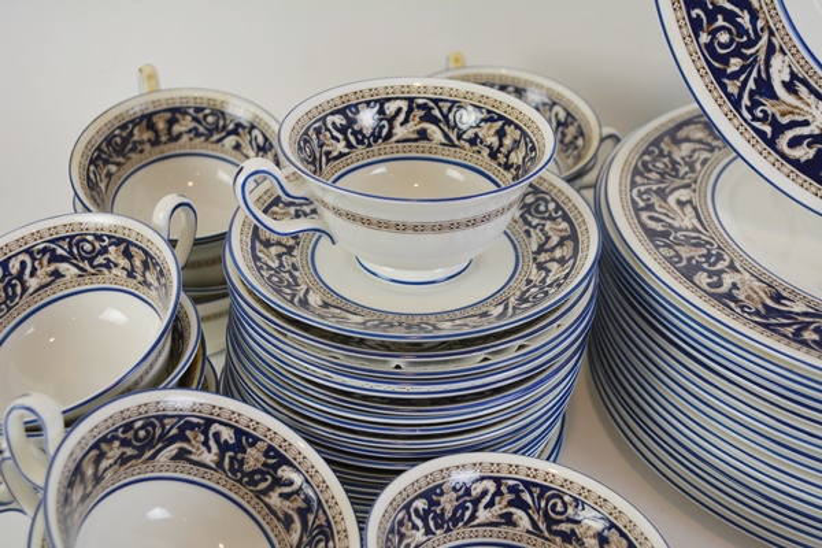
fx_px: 1027
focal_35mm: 45
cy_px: 274
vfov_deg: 29.9
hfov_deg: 43.6
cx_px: 411
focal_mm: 30
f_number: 5
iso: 400
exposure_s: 1/100
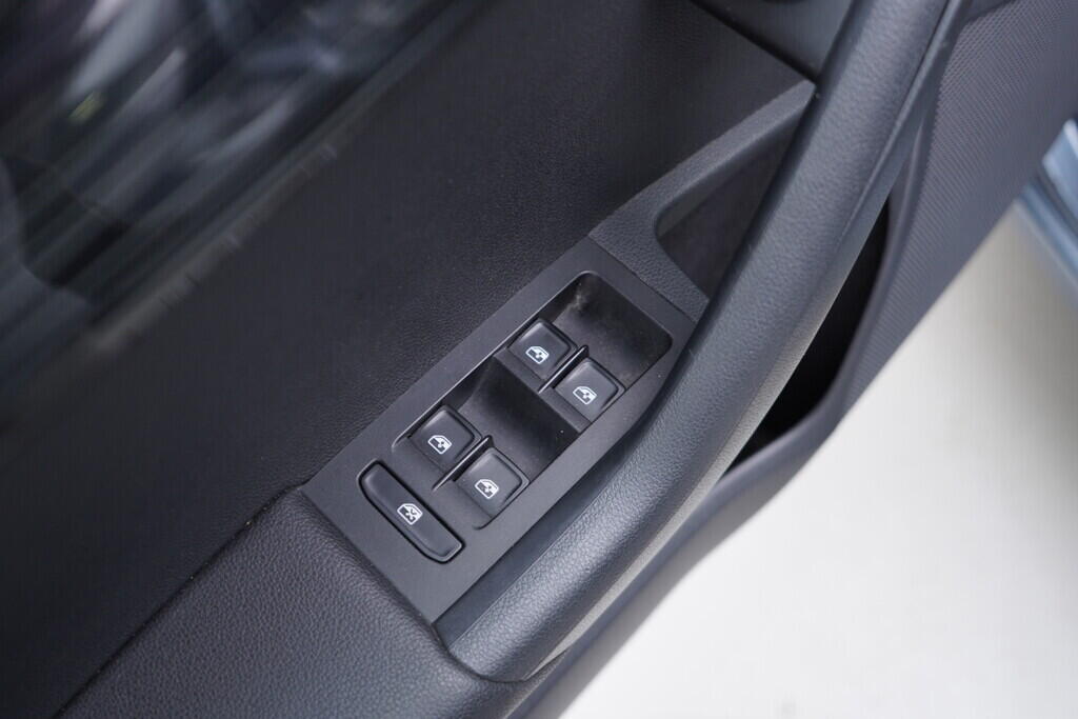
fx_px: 1078
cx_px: 539
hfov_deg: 53.1
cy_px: 360
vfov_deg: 36.9
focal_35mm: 36
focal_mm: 24
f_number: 2.8
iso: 320
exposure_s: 1/40
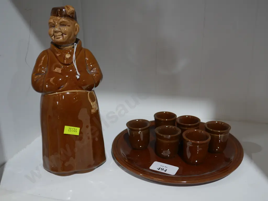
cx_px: 134
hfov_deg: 49.0
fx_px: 294
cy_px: 100
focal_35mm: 38
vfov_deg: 37.8
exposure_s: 1/60
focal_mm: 19
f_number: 4.1
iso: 250
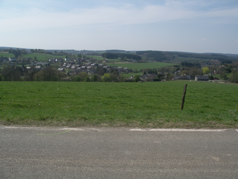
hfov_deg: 50.1
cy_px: 90
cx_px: 119
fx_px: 255
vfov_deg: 38.7
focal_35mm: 37
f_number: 6
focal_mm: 7.8
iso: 80
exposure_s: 1/320
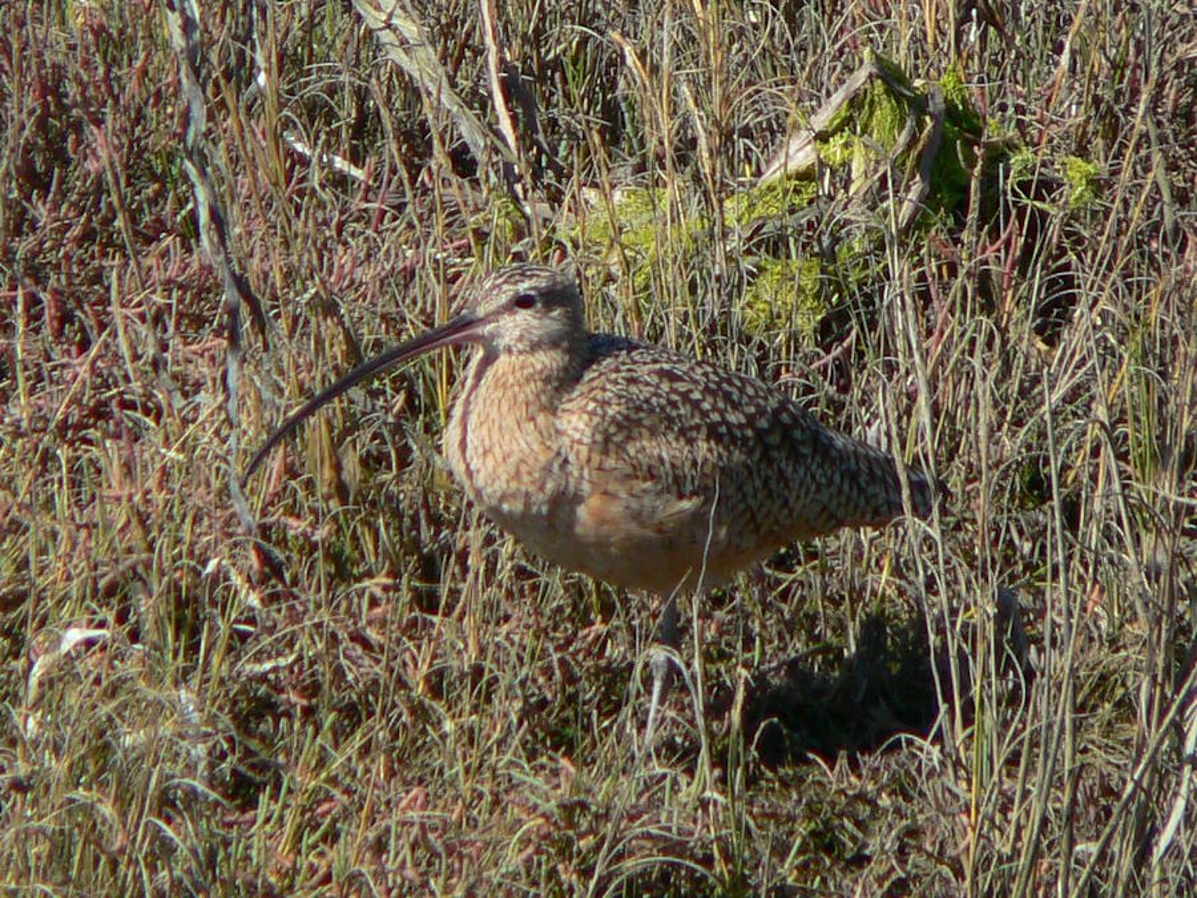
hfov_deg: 4.6
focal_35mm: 432
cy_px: 449
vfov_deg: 3.4
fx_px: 14938
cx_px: 598
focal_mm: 72
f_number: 4
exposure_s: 1/1300
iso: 100
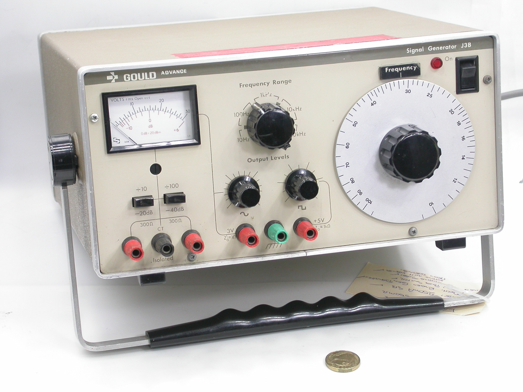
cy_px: 196
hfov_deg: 18.5
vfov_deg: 14.0
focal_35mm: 106
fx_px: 1602
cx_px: 262
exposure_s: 1/32.5
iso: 100
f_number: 4.1
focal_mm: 22
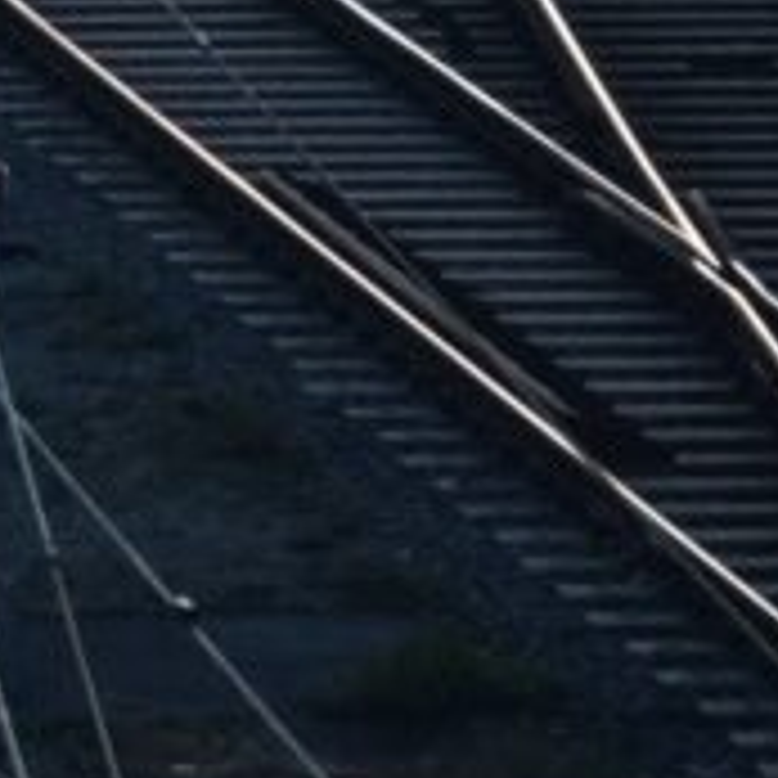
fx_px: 15969
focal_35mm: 628
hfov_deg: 2.8
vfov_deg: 2.8
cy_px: -1034
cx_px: -567
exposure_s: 1/33.3
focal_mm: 19.4
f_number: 2.5
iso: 1600
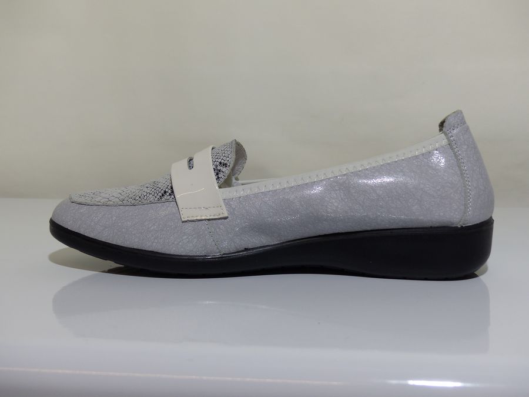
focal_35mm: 63
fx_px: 963
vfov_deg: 23.3
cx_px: 264
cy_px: 198
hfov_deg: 30.7
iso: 100
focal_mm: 11.4
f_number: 2.8
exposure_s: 1/100
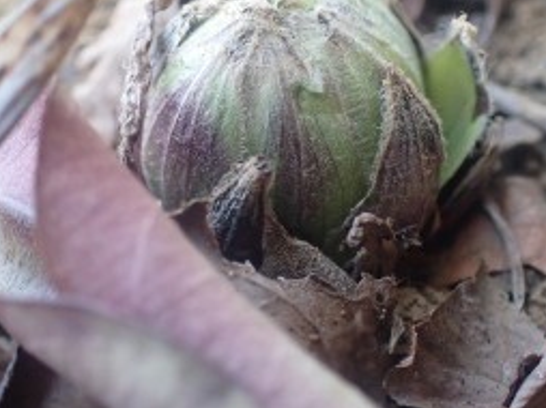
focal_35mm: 53
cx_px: 322
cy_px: 137
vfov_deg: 27.3
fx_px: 835
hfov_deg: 36.1
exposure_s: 1/125
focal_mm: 5.4
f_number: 2.3
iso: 250
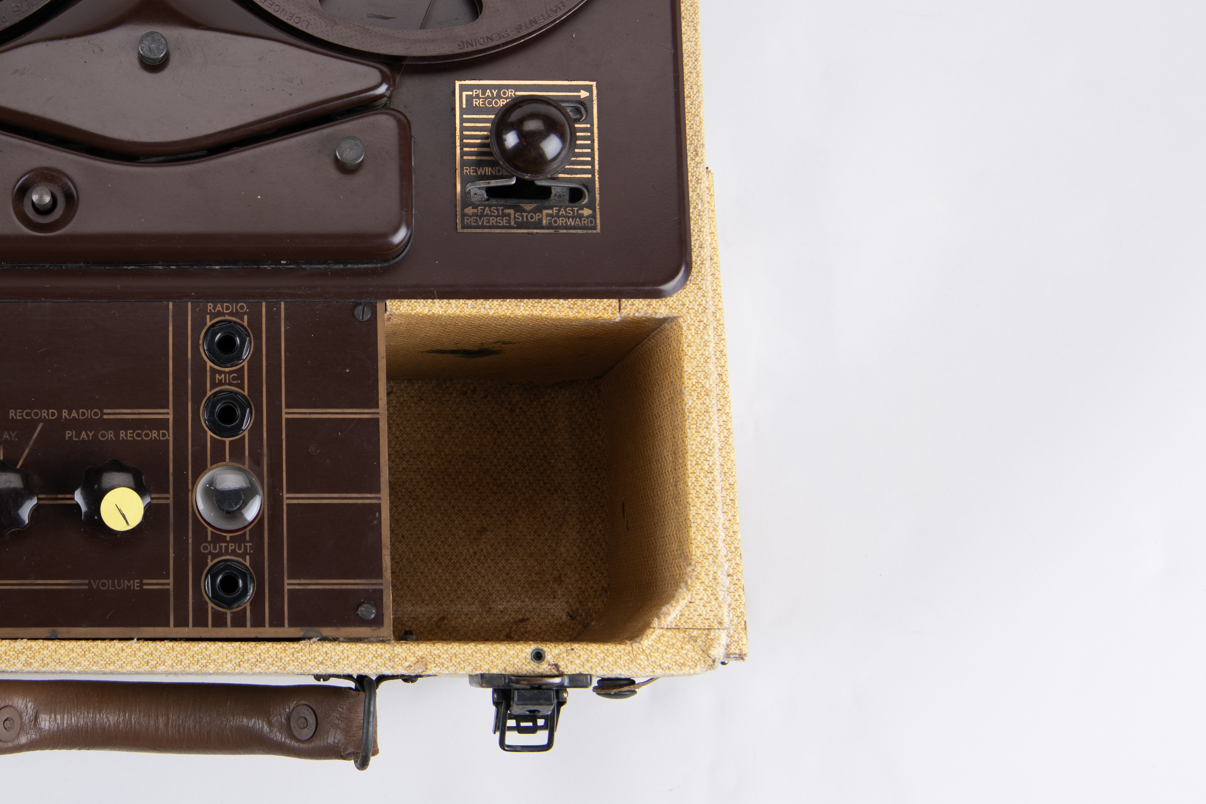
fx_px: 2445
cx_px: 168
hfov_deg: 26.9
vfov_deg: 18.5
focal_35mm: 73
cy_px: 161
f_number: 8
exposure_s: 1/125
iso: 100
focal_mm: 35
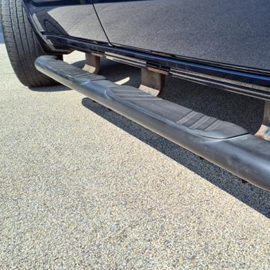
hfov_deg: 41.1
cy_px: 139
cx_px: 215
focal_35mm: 39
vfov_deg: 42.8
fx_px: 344
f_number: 1.9
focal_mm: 3.58
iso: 40
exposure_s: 1/1250
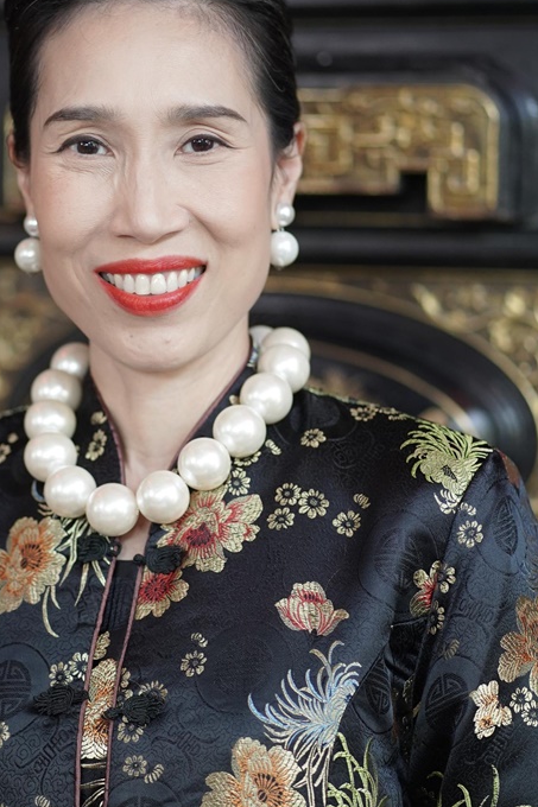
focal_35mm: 150
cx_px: 152
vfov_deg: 13.7
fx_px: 3364
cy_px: 374
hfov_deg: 9.1
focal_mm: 85
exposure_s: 1/500
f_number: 1.8
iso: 1250
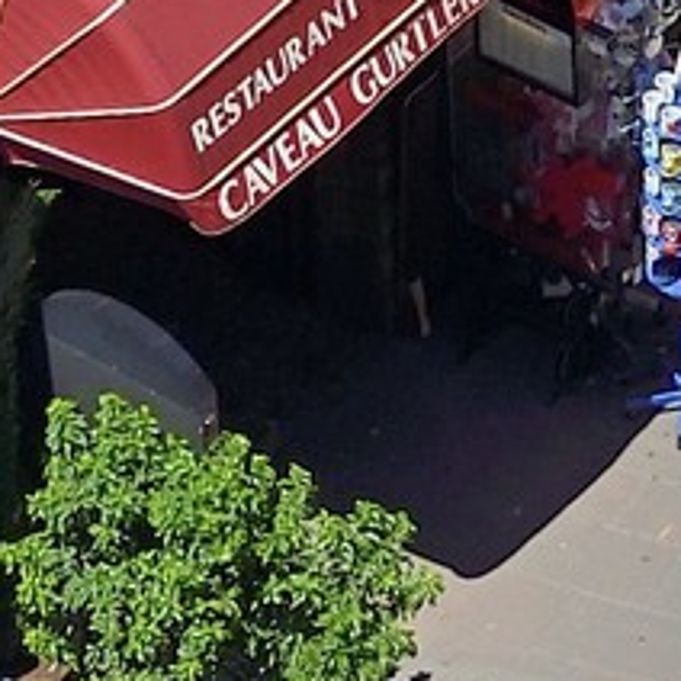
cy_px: -2766
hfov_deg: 2.5
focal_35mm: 693
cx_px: 1680
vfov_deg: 2.4
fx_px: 15424
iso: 400
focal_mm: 72
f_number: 14
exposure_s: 1/400
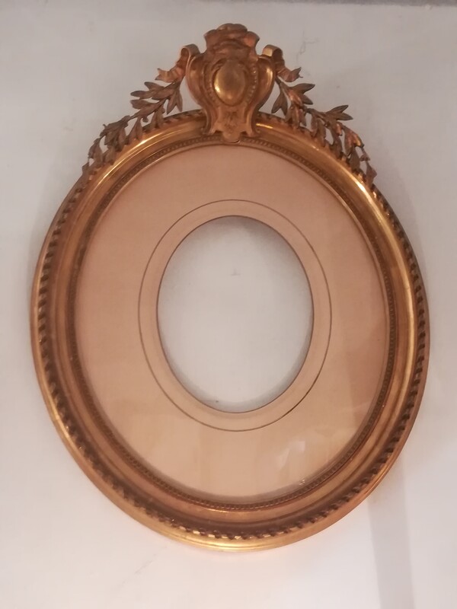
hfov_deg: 36.8
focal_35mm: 39
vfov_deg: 47.9
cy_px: 304
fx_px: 687
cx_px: 228
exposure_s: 1/20
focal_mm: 3.83
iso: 500
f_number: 2.2
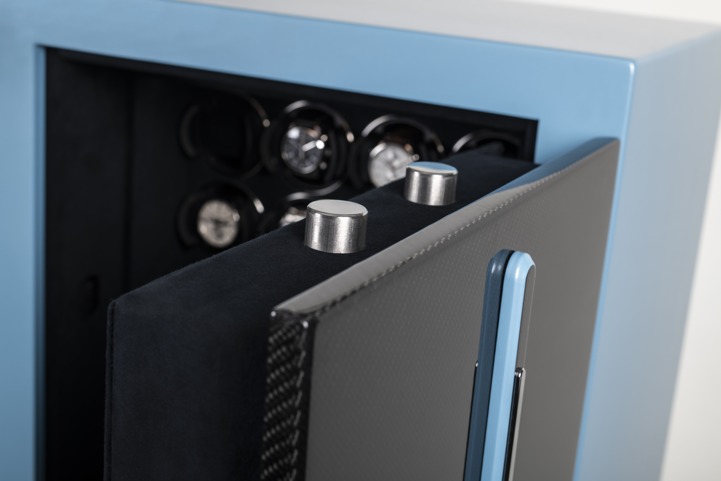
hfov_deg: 39.6
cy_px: 240
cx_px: 360
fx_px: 1001
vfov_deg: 27.0
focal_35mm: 50
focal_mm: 50
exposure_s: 1/200
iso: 100
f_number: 10
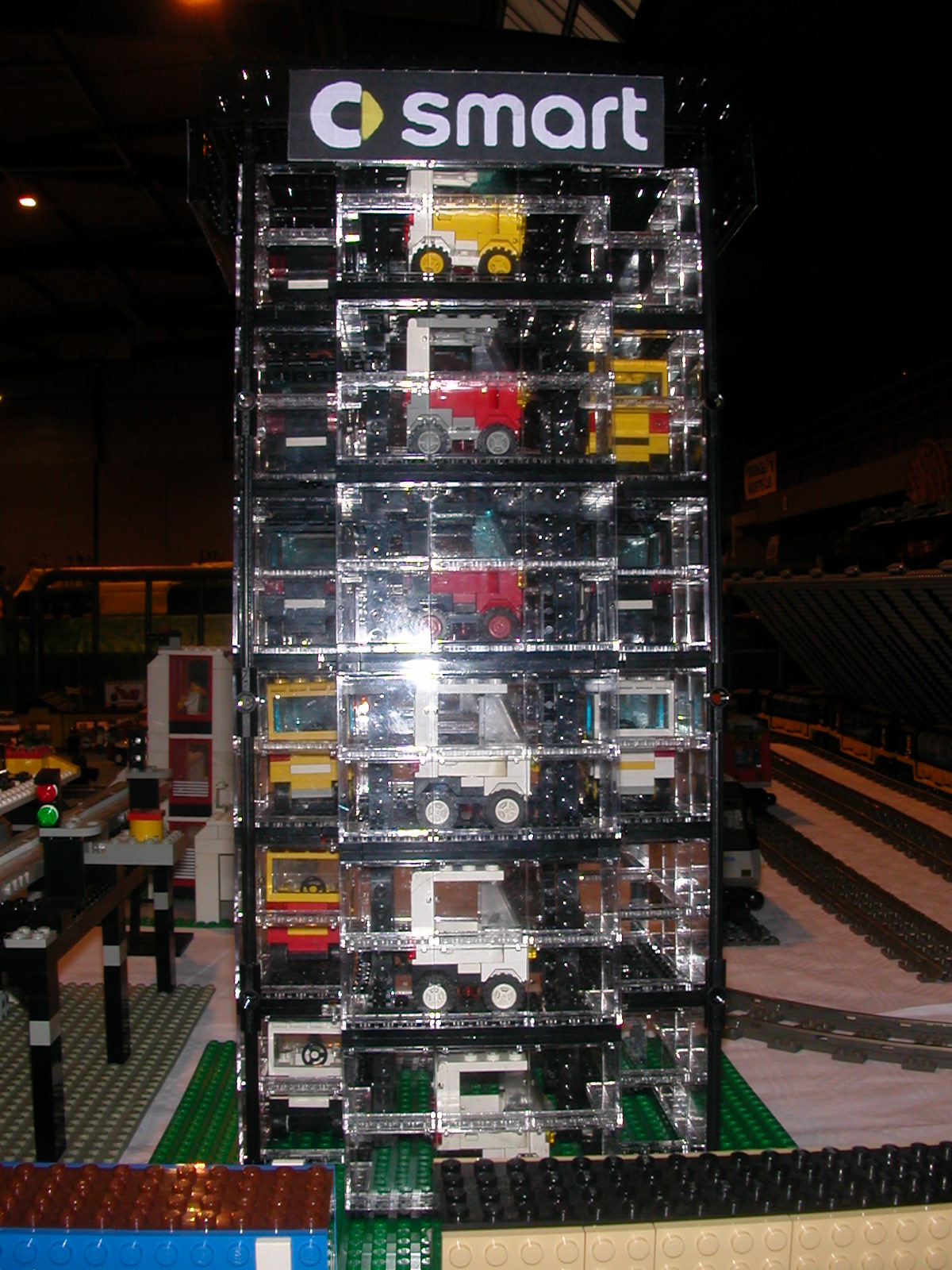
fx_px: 1357
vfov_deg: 50.1
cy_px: 635
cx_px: 476
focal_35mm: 37
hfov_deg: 38.7
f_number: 4.5
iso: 100
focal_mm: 5.6
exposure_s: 1/59.9
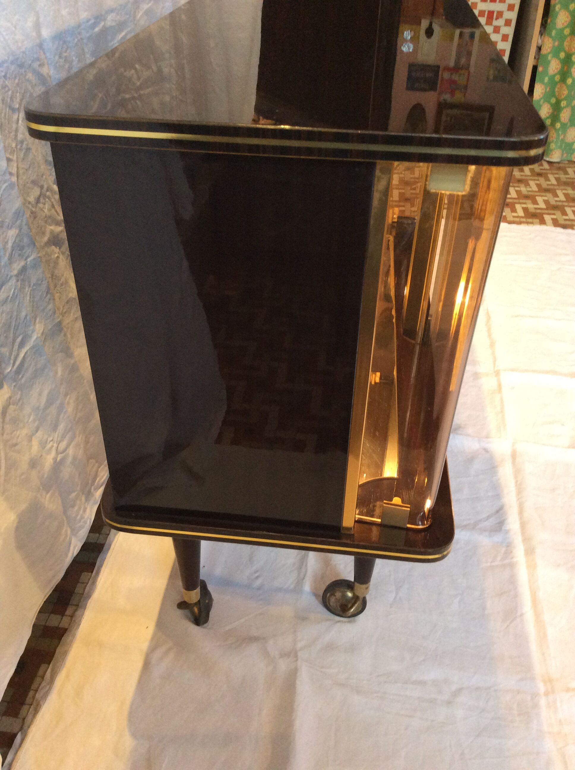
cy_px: 385
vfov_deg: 56.9
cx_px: 288
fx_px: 711
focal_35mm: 32
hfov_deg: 44.1
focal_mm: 3.3
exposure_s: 1/25
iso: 200
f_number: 2.4
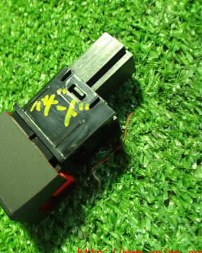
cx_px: 34
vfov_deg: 44.8
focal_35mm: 41
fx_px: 307
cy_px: 129
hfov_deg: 35.0
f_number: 2.3
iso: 1250
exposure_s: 1/30
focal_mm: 5.4
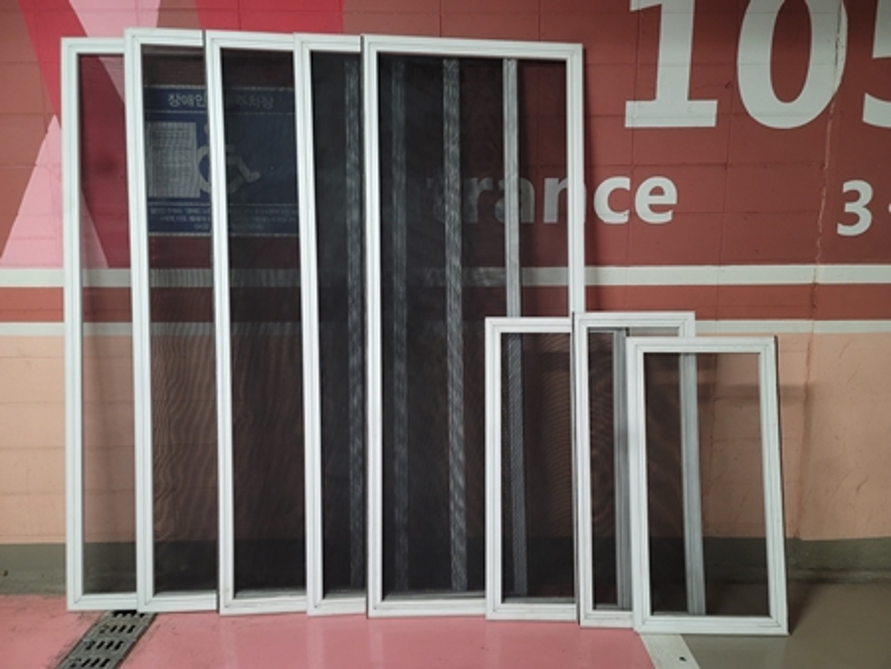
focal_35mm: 25
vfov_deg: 54.9
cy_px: 334
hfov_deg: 69.4
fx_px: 644
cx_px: 446
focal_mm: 7
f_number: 1.8
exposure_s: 1/30
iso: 640
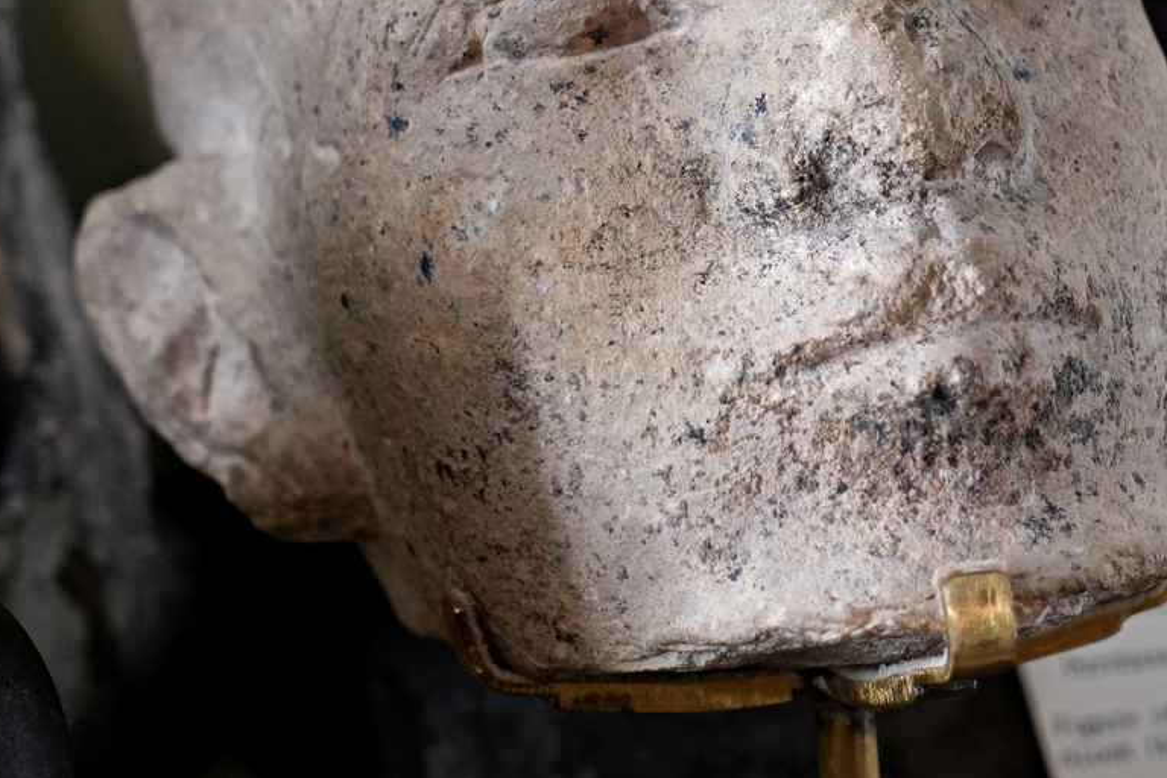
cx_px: 707
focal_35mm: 90
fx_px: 2917
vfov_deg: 15.1
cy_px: 153
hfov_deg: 22.6
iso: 640
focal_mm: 17.7
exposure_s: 1/50
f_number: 2.8
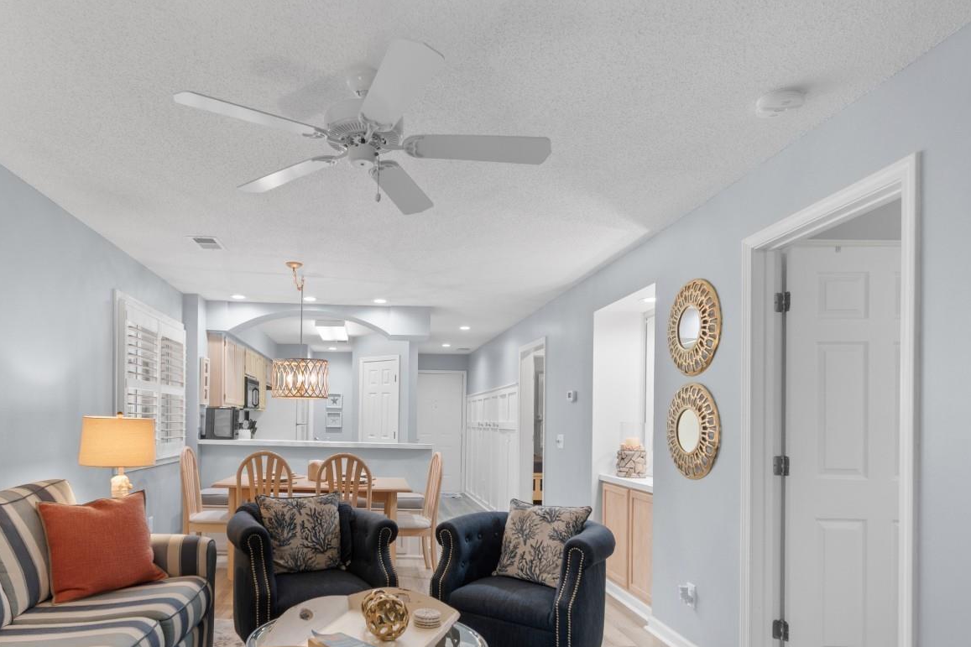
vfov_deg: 58.6
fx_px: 566
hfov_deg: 79.8
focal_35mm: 21
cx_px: 366
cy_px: 409
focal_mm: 10
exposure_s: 1.6
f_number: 4.5
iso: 100
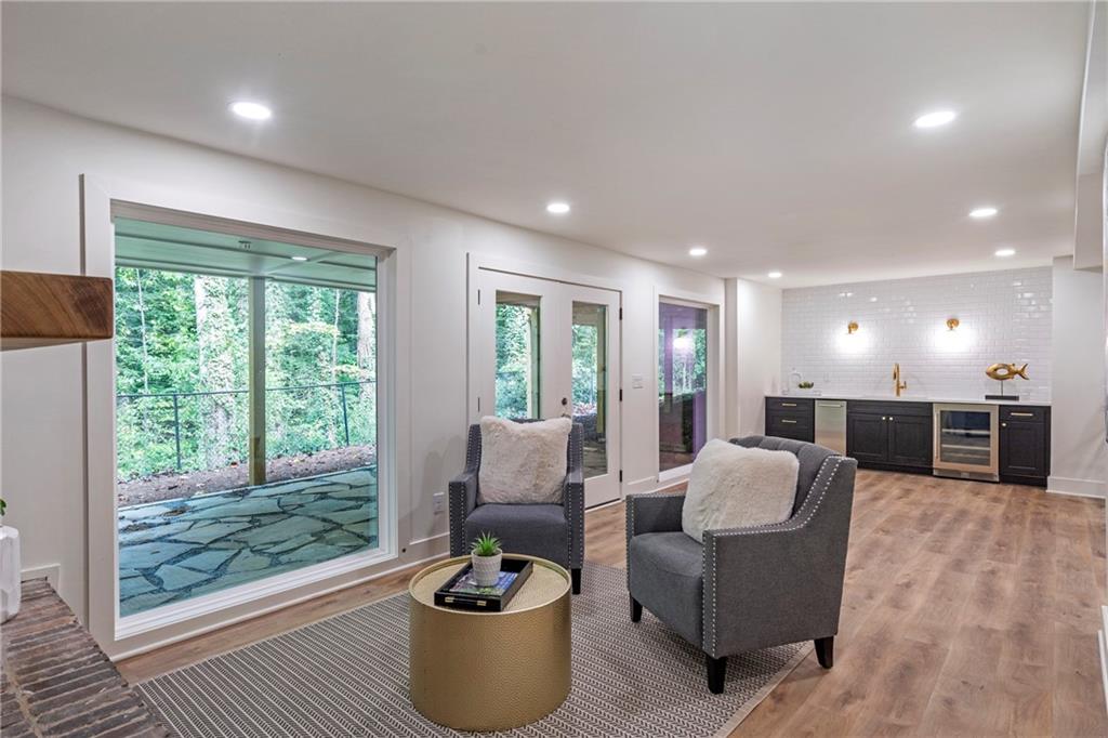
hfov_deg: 90.0
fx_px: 554
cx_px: 554
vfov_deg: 67.3
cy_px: 369
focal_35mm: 18
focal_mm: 18
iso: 500
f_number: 8
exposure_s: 1/15
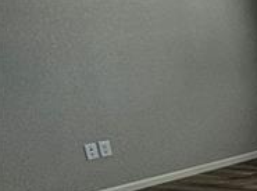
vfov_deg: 20.2
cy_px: 152
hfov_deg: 12.8
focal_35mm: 72
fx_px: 534
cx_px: 707
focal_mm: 2.2
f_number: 2.2
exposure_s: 1/140
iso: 50
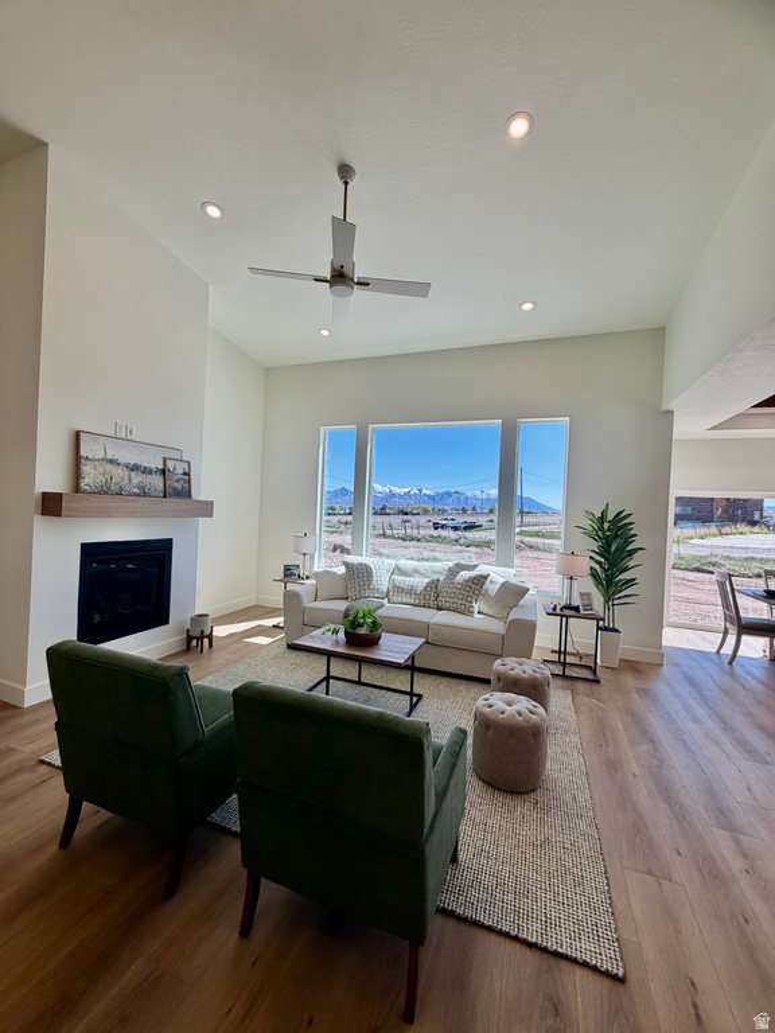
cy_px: 516
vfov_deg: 102.1
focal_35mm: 14
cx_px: 388
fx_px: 418
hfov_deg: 85.7
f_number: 2.2
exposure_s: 1/502
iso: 64
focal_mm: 2.22
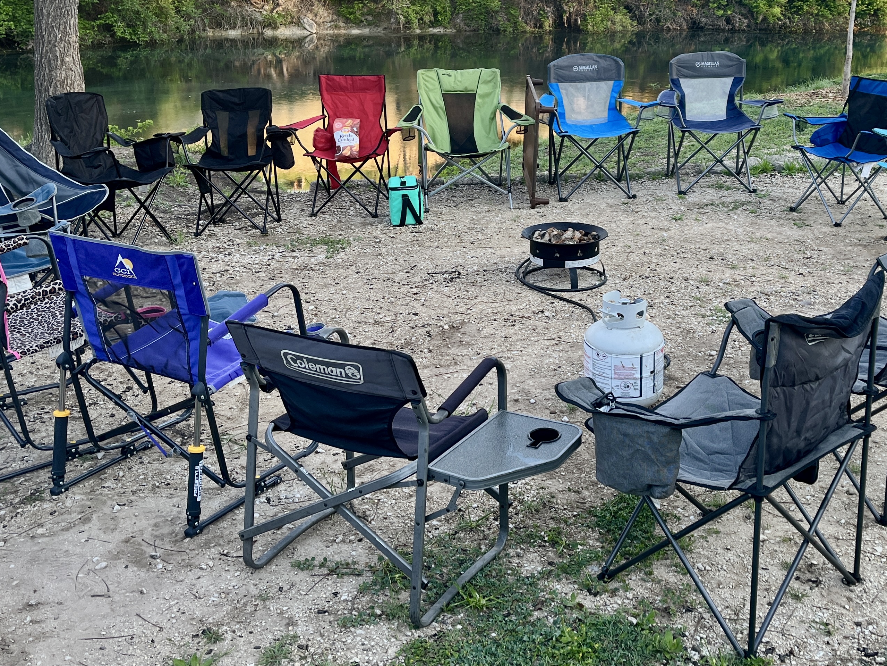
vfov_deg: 34.8
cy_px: 226
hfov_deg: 45.5
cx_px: 534
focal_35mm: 41
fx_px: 1051
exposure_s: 1/149
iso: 40
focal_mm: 5.1
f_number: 1.6
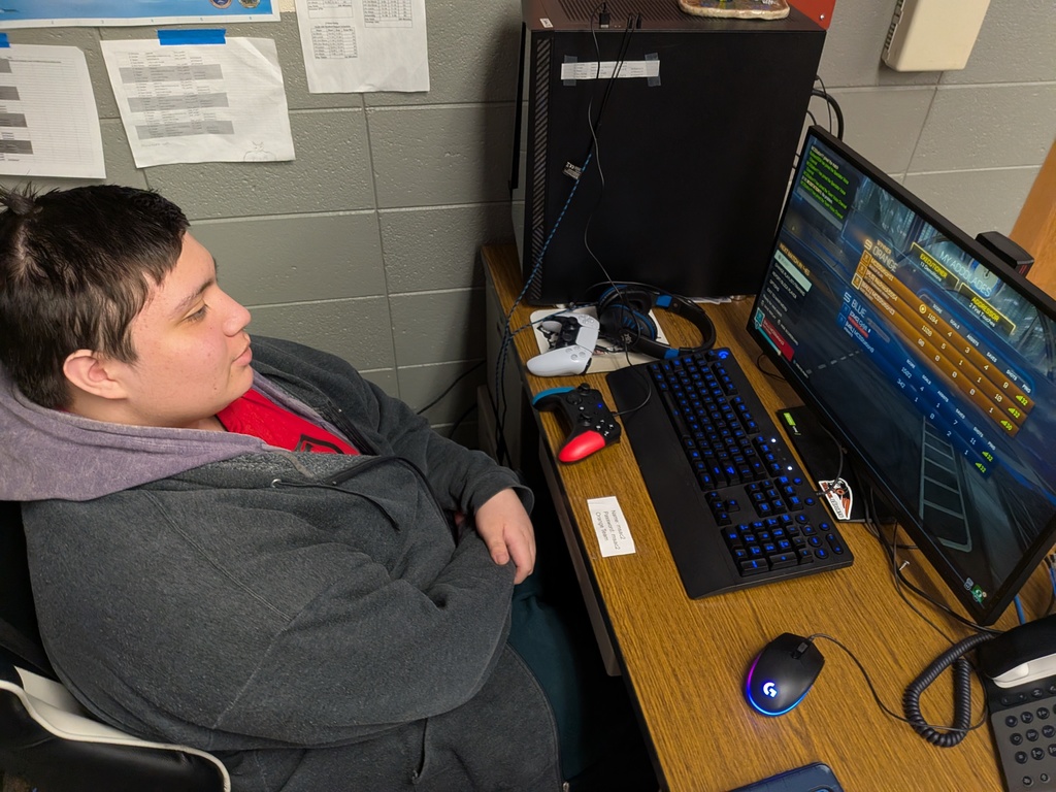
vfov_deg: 56.8
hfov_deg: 71.6
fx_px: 732
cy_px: 396
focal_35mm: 24
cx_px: 528
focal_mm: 4.53
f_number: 1.7
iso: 637
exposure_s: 1/100
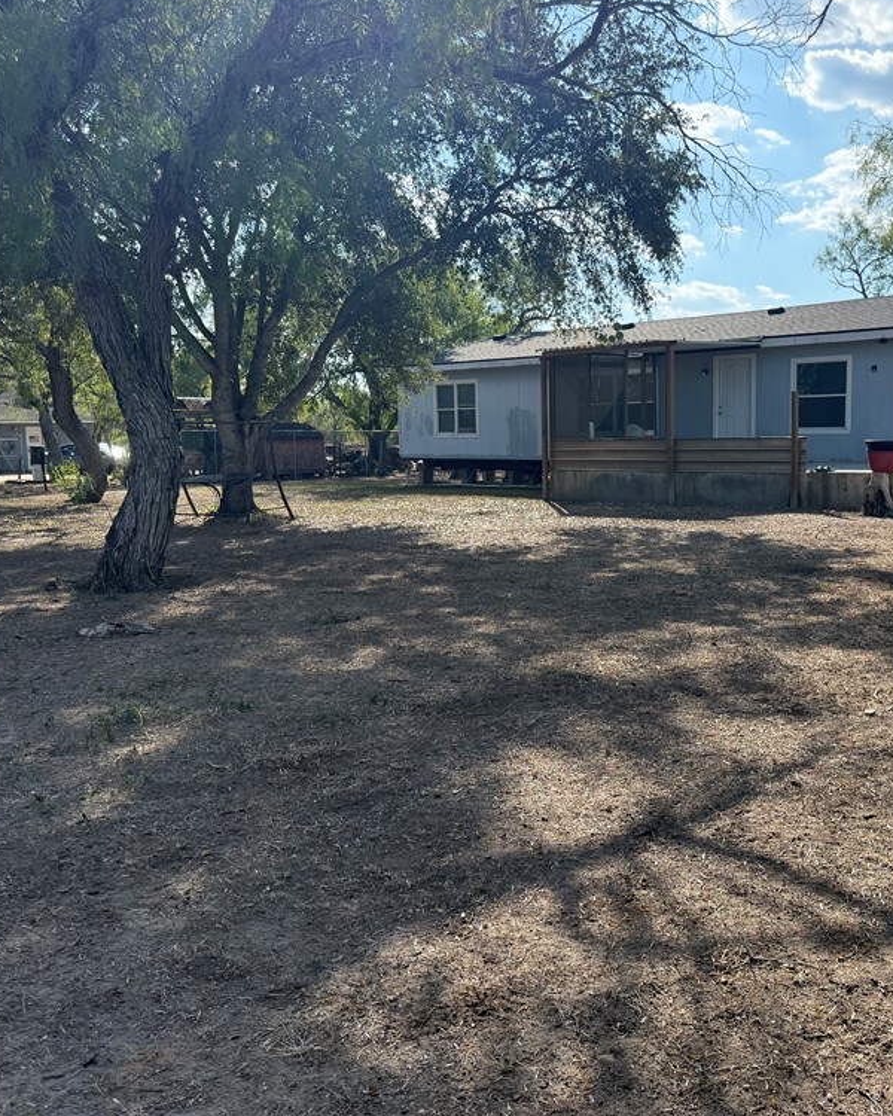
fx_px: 1057
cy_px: 549
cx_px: 576
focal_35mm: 32
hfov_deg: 45.3
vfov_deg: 55.7
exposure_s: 1/4167
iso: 125
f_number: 1.78
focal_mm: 6.76
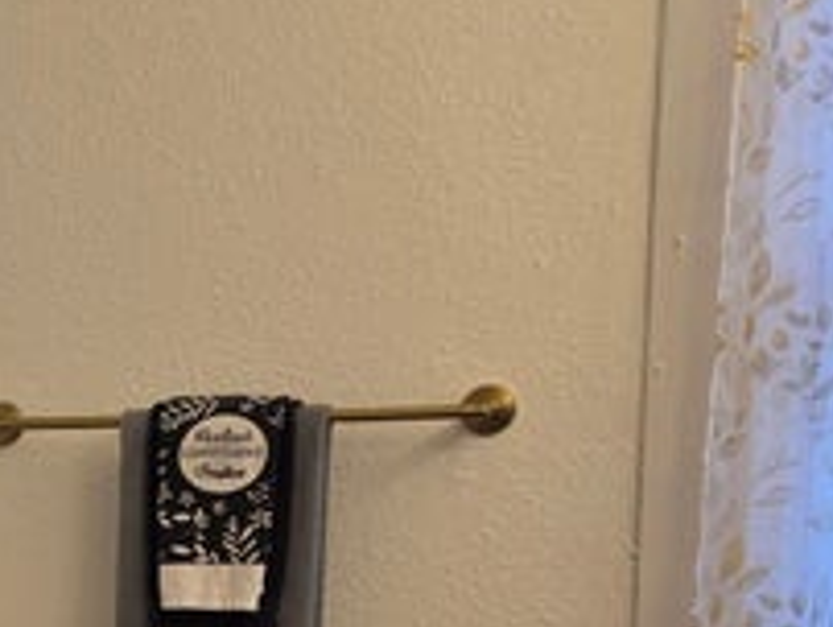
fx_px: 2337
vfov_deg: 14.7
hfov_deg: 17.1
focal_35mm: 97
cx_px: -600
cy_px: 763
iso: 50
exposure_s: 1/120
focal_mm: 6.3
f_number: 1.7
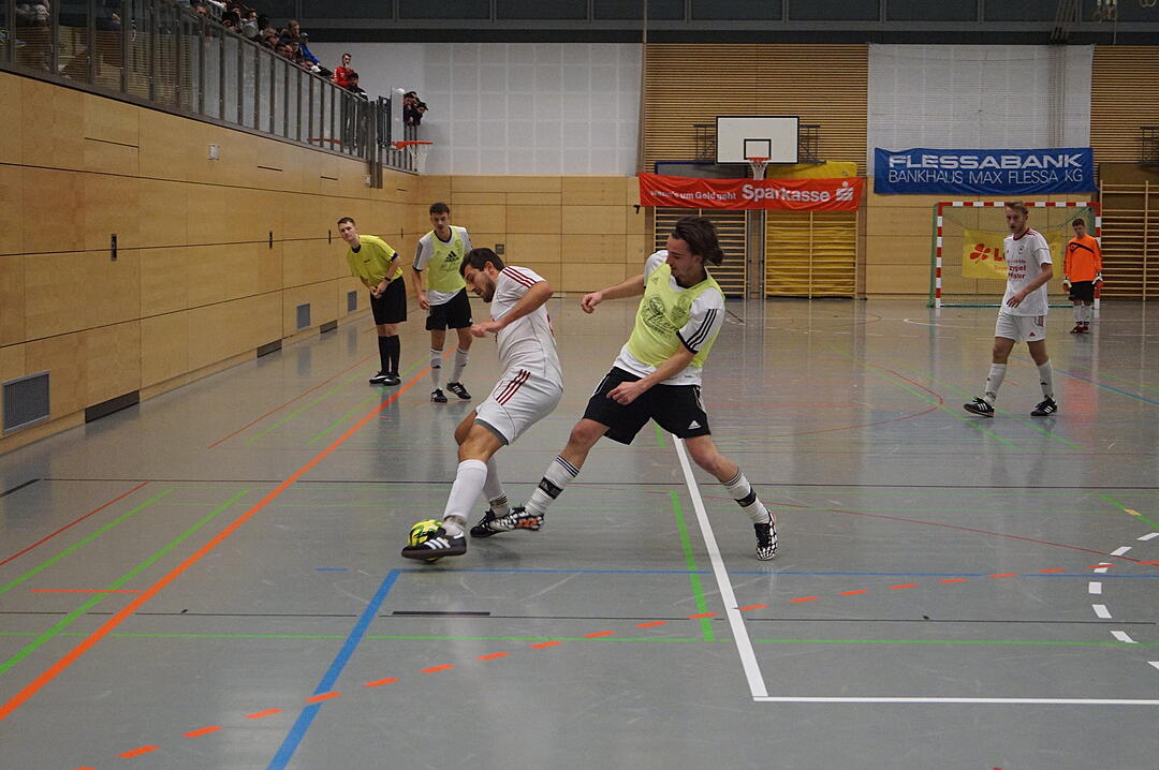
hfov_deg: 29.9
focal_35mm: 68
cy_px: 385
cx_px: 580
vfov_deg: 20.1
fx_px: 2171
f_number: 5.6
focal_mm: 45
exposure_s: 1/250
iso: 3200
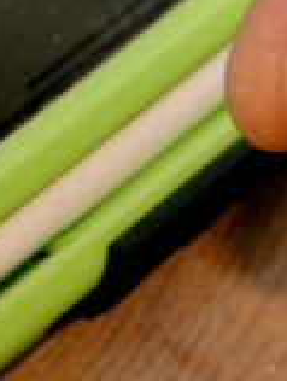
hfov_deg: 2.3
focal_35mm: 653
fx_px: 7199
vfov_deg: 3.0
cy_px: -265
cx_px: -53
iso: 320
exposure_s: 1/100
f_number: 5.6
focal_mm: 70
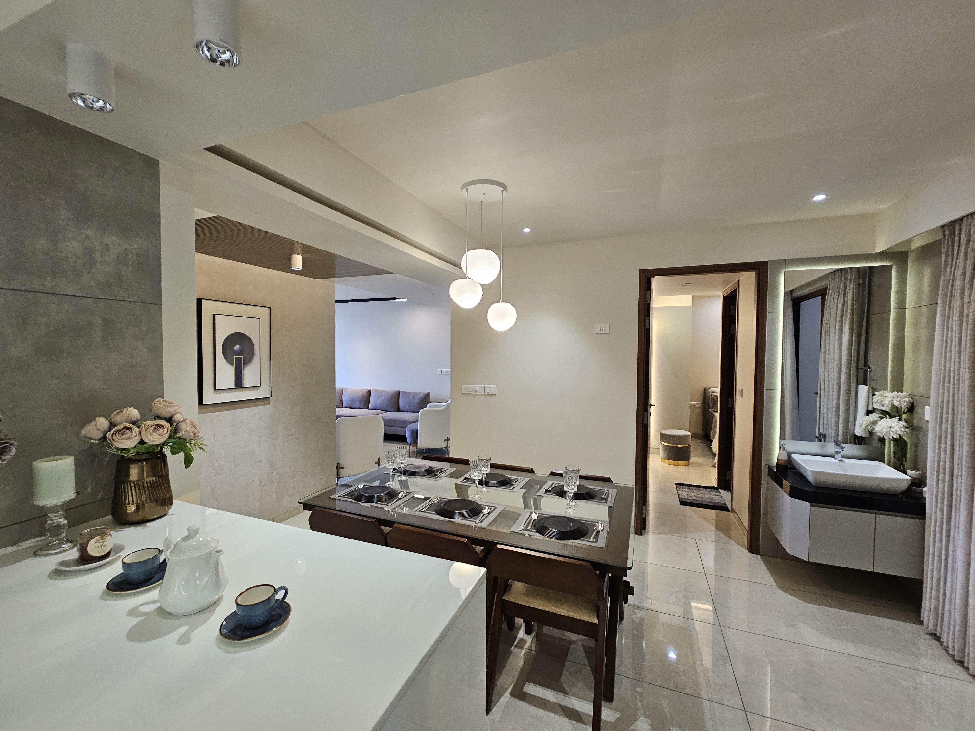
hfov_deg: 106.2
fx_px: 366
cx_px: 488
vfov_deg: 89.9
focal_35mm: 13
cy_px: 366
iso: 125
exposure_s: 1/50
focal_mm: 2.2
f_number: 2.2
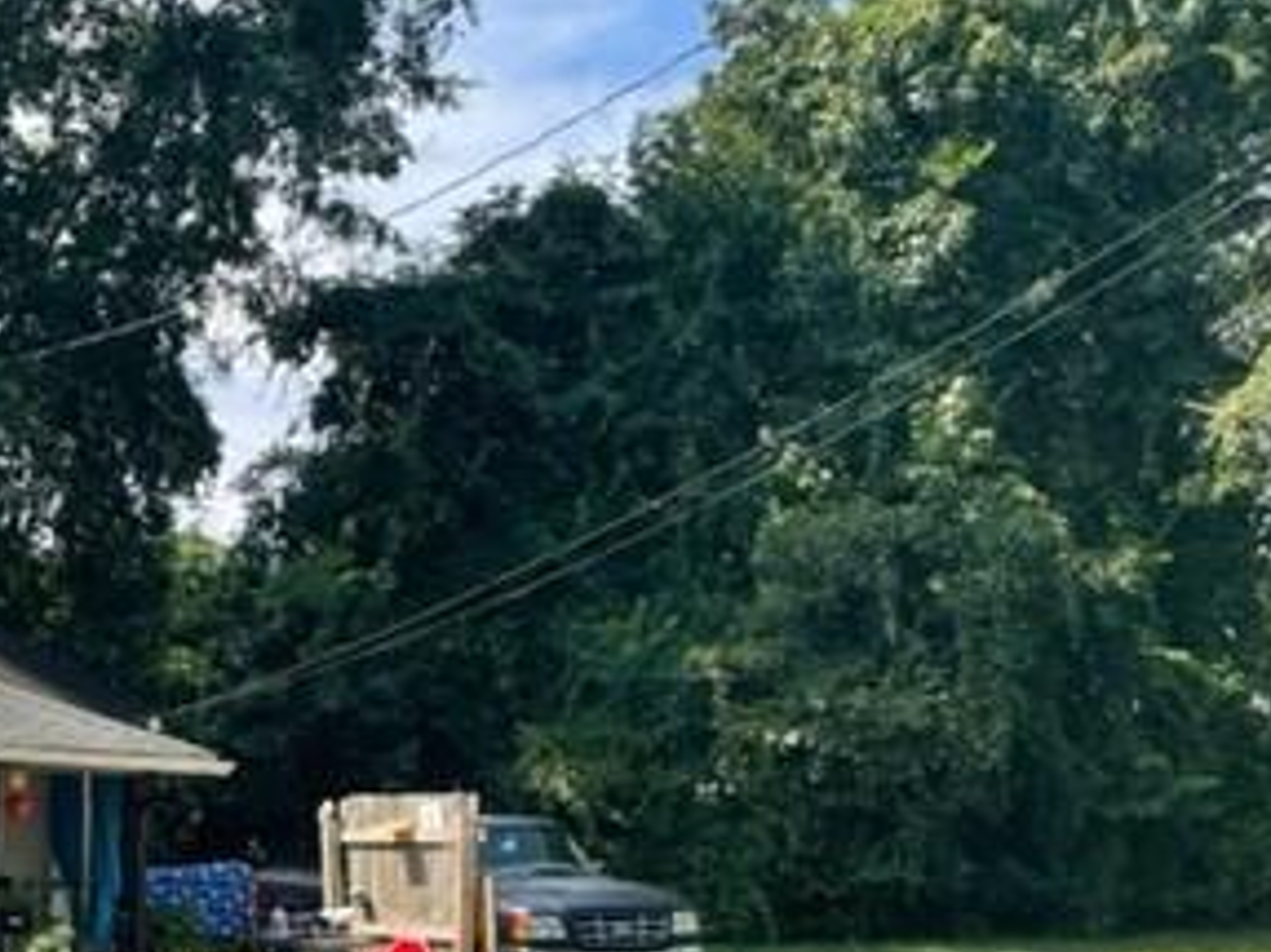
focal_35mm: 58
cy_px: 841
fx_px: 2129
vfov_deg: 24.5
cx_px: -102
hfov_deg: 30.1
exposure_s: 1/1855
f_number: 1.6
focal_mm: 4.2
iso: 32
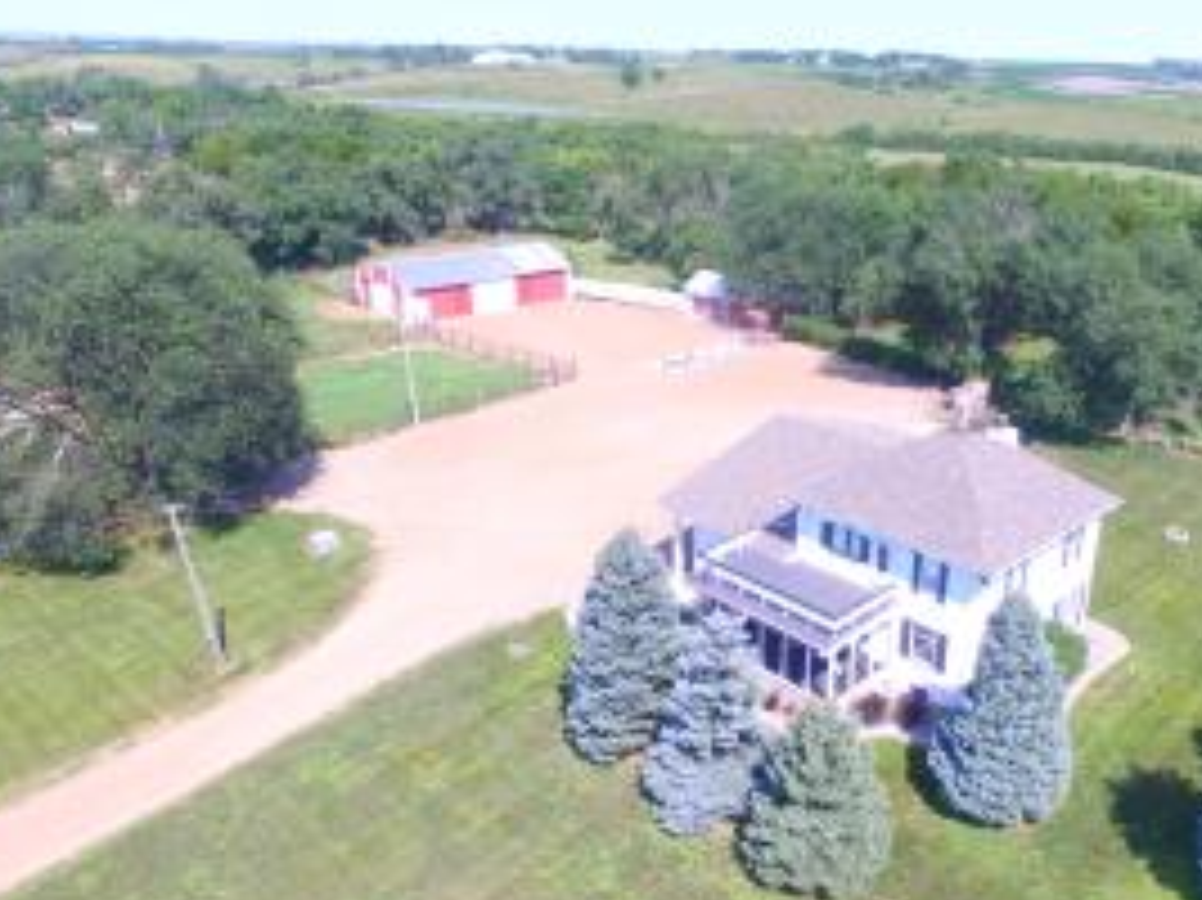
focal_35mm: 30
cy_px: 486
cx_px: 765
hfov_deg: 59.1
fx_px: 1041
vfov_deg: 46.7
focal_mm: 3.61
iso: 100
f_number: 2.8
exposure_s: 1/386
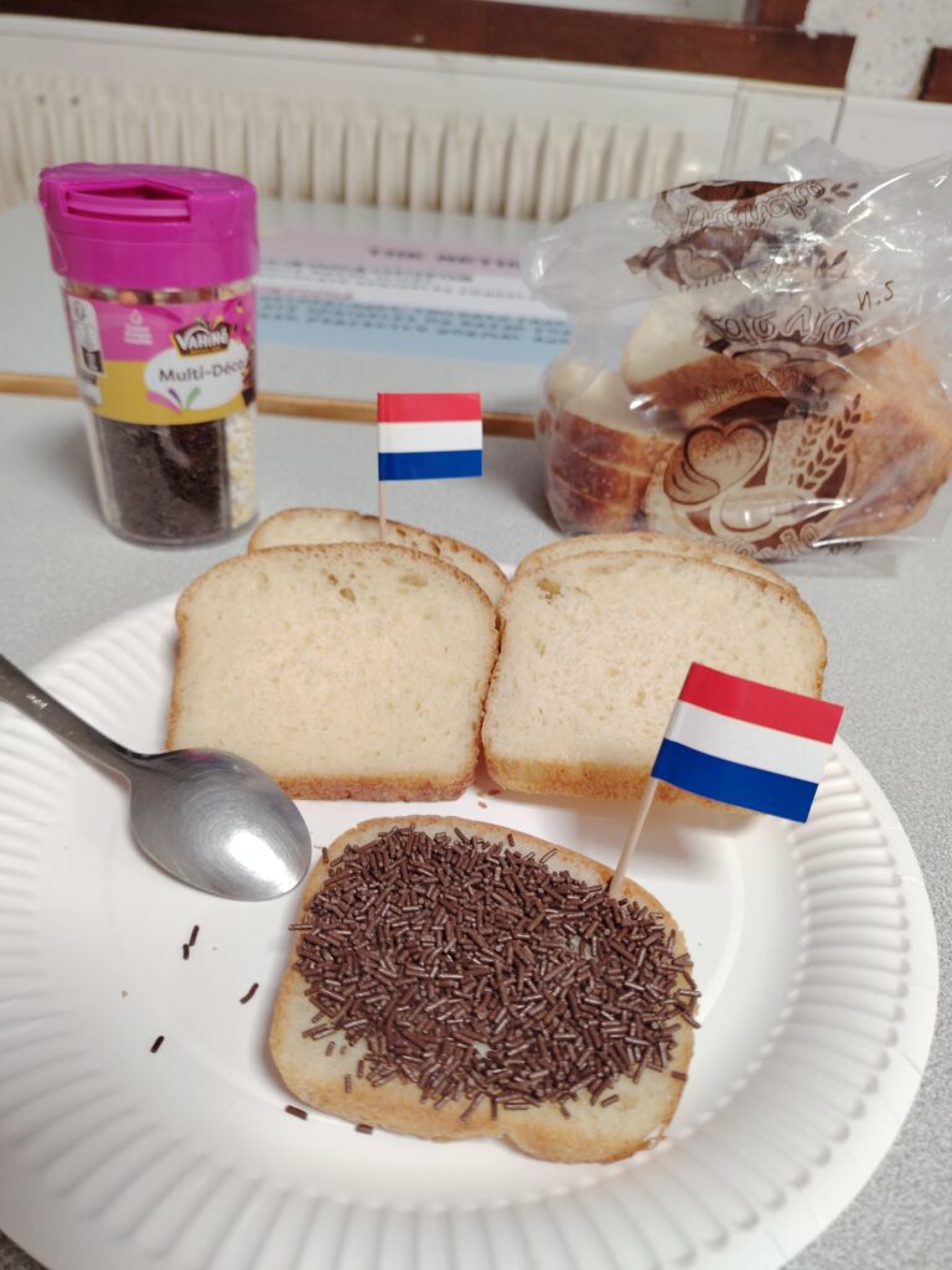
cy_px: 635
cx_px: 476
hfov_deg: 56.8
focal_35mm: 24
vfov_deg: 71.6
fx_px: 880
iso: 572
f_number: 1.75
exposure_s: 1/33.3
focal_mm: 5.25
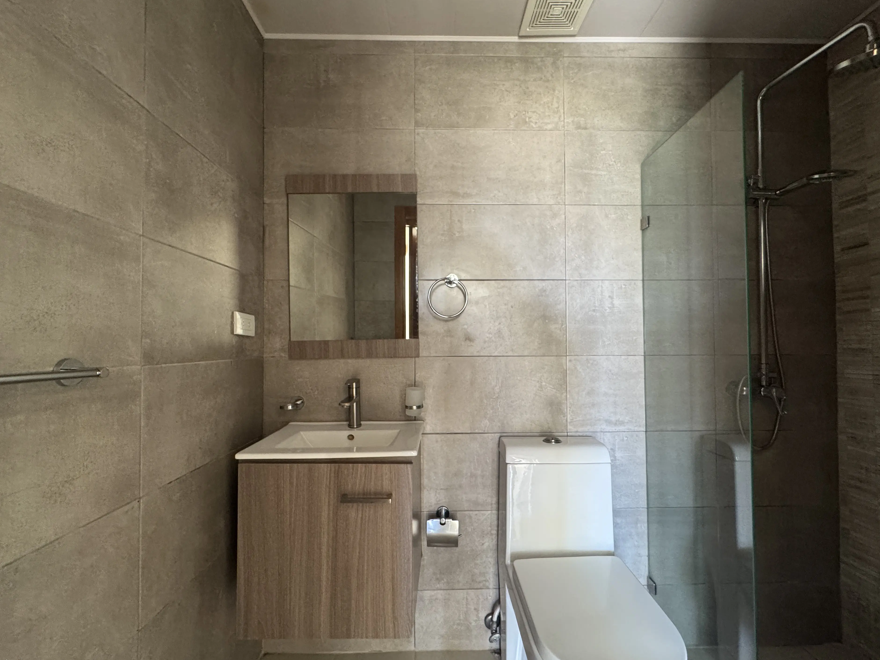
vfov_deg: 81.7
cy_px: 338
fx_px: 381
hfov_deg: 98.1
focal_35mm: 15
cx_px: 453
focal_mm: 2.22
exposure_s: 1/60
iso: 400
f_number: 2.2
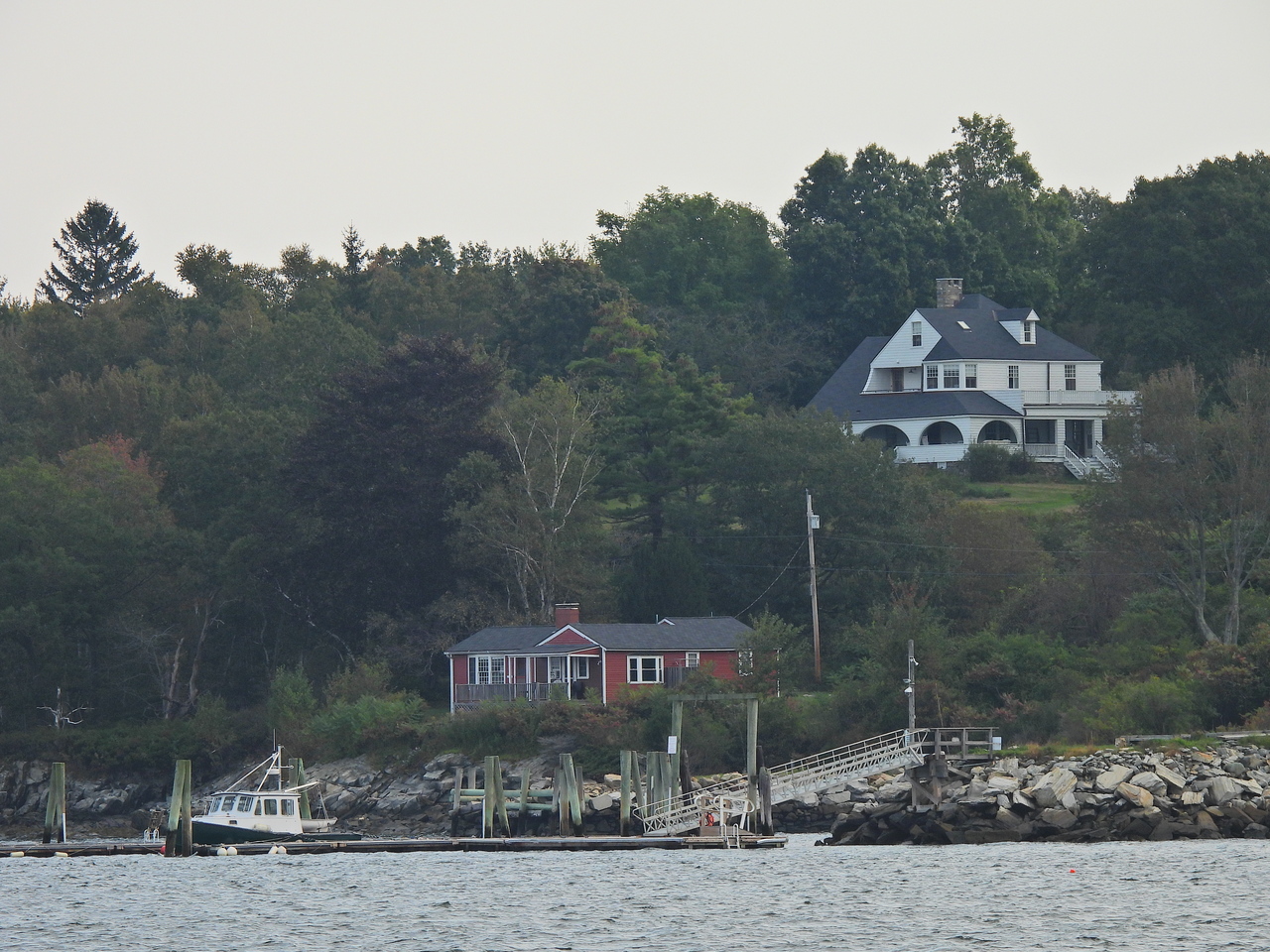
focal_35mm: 380
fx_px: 13942
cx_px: 635
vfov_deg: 3.9
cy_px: 476
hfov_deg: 5.2
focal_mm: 67.8
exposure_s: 1/400
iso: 100
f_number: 5
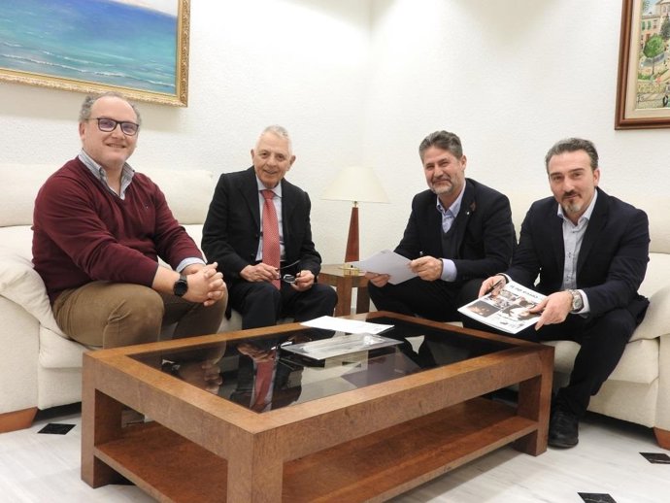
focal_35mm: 33
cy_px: 252
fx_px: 639
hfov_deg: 55.3
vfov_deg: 43.0
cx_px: 335
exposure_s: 1/30
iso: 200
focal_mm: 5.9
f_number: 3.6
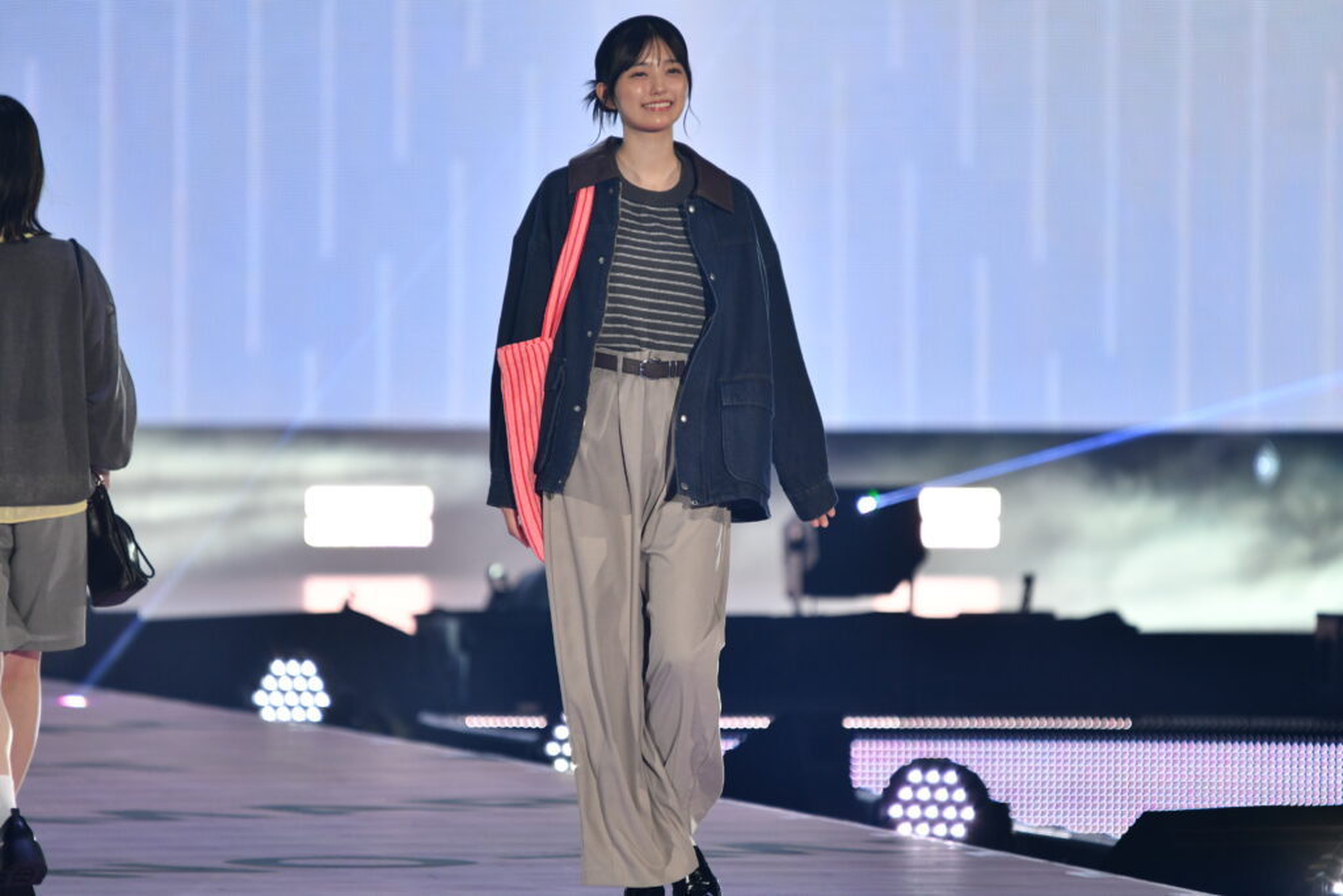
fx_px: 22385
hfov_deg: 3.4
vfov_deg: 2.3
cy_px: 448
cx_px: 672
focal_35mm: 600
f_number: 6.3
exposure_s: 1/800
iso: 1600
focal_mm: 600
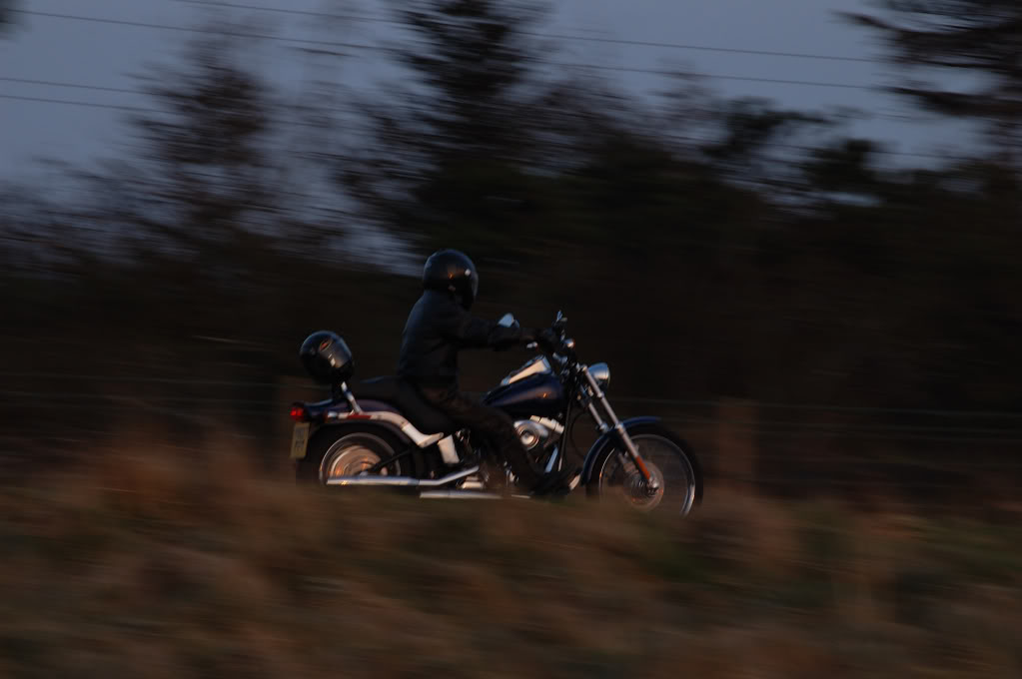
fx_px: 8508
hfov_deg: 6.9
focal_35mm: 300
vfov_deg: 4.6
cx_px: 511
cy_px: 340
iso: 200
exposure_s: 1/100
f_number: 14
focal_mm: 200
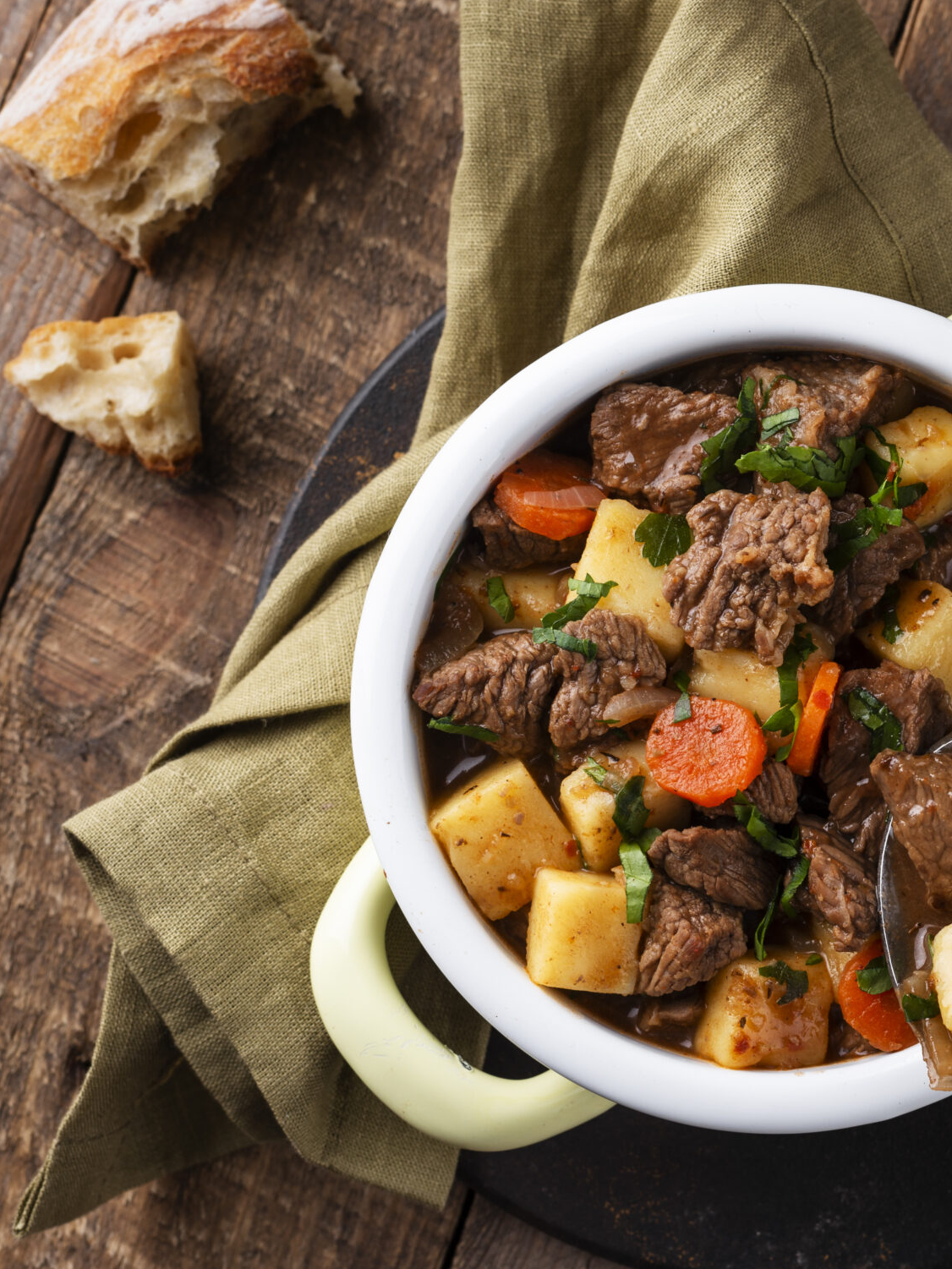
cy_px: 637
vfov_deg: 23.8
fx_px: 3006
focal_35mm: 82
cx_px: 938
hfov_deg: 17.6
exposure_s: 1/100
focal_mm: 50
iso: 100
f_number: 9
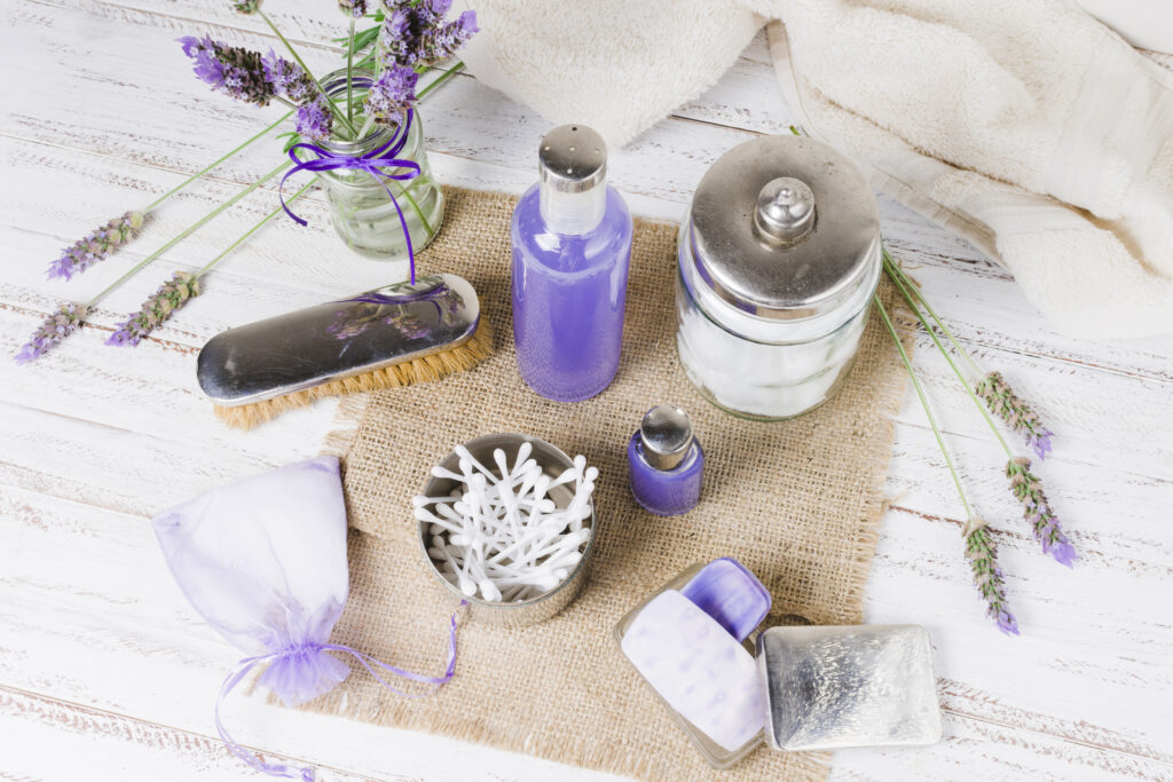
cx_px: 586
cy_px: 391
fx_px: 1711
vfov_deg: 25.8
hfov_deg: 37.8
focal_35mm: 52
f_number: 7.1
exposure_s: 1/200
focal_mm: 35
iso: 400
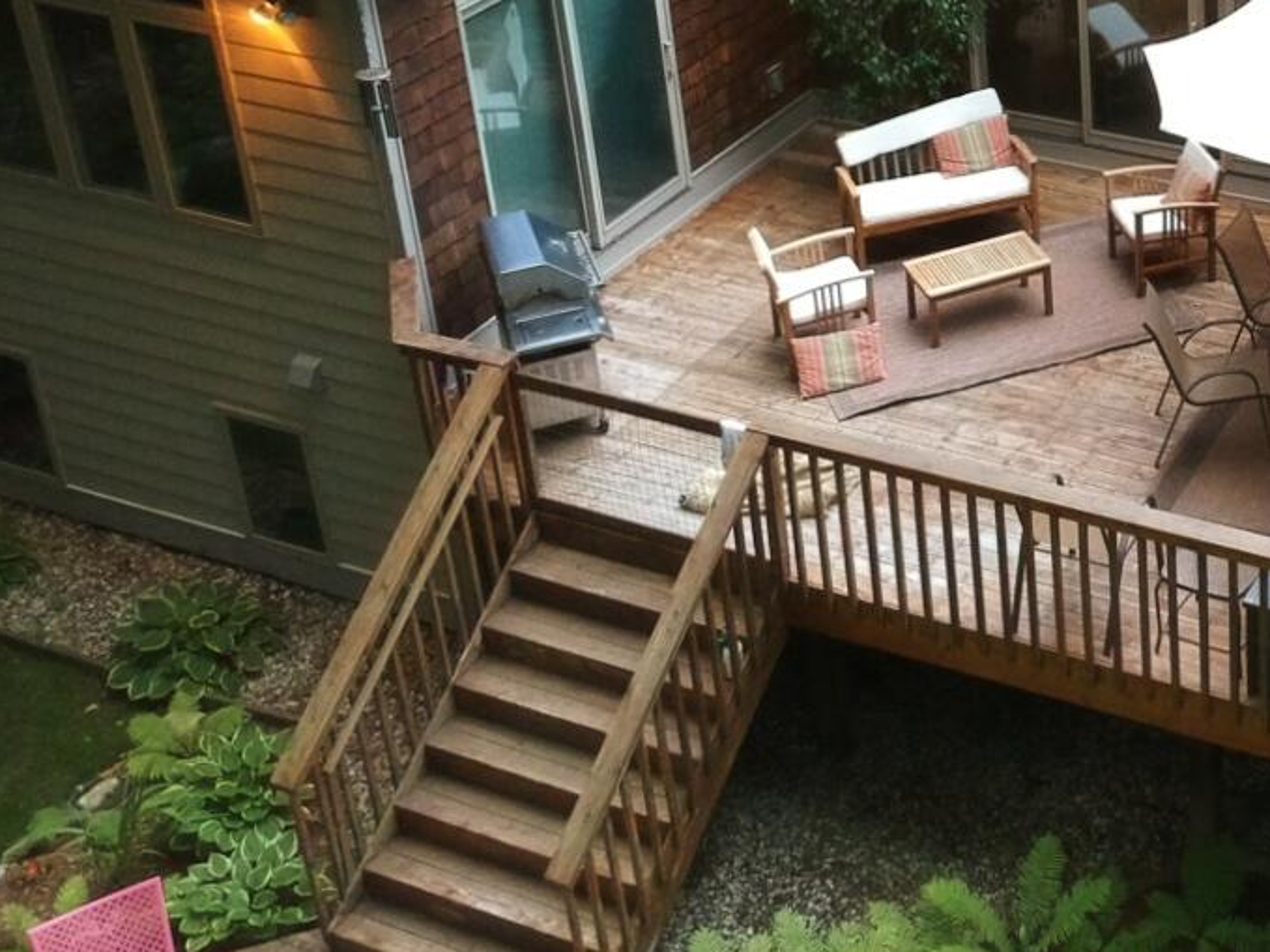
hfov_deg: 33.1
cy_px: 67
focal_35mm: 53
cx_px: 1279
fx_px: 1944
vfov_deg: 26.5
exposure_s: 1/15
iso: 400
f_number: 2.6
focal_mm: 4.49
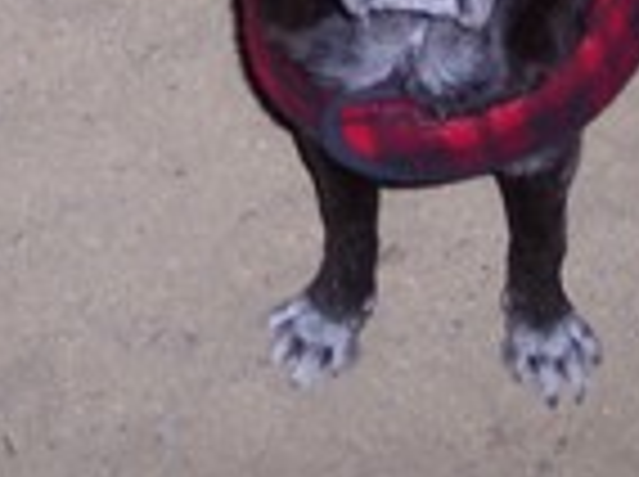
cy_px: -112
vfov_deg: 10.8
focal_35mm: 134
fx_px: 2469
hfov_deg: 14.7
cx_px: 387
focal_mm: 8
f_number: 2.8
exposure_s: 1/30
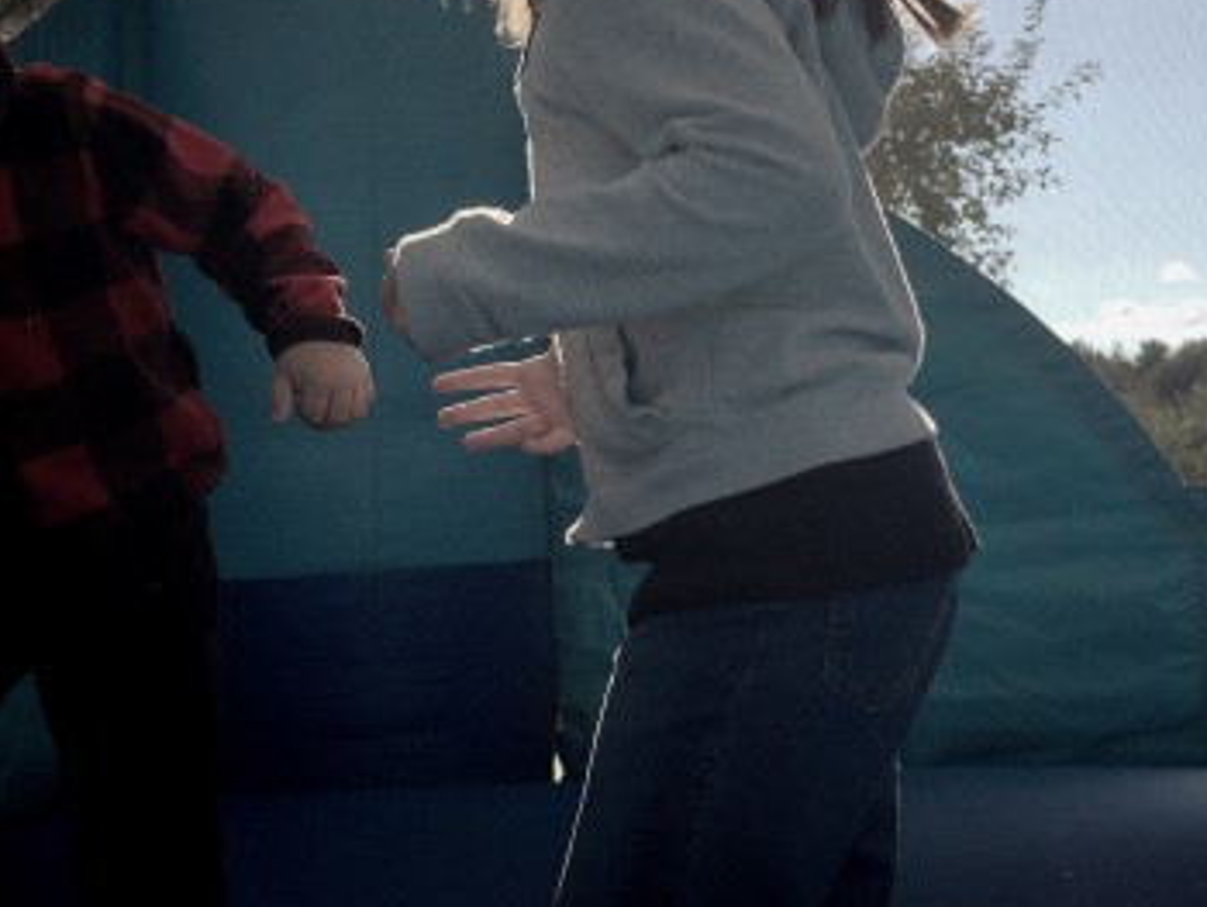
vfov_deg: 25.1
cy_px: 302
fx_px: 2024
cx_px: 817
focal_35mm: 58
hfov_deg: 32.9
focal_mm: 4.15
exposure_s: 1/879
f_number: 2.2
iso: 32
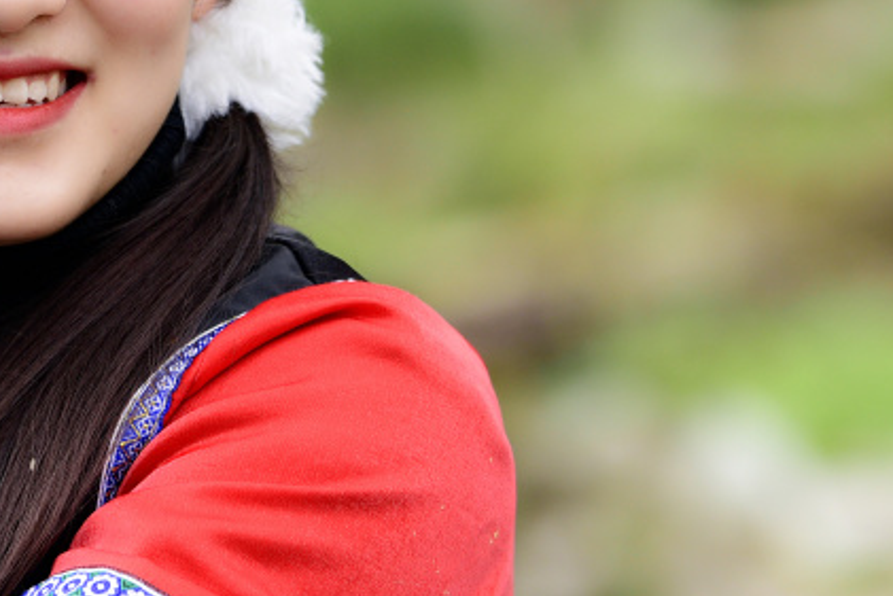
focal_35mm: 499
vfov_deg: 2.8
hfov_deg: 4.1
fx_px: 12382
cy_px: -73
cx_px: 342
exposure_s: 1/800
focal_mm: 175
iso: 400
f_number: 4
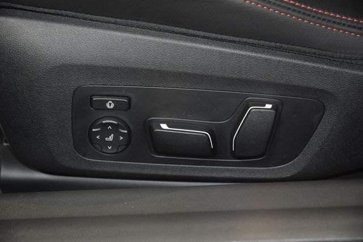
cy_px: 121
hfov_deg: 19.5
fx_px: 1059
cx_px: 182
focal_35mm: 105
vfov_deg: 13.0
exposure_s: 1/50
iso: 2500
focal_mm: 70
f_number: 4.5
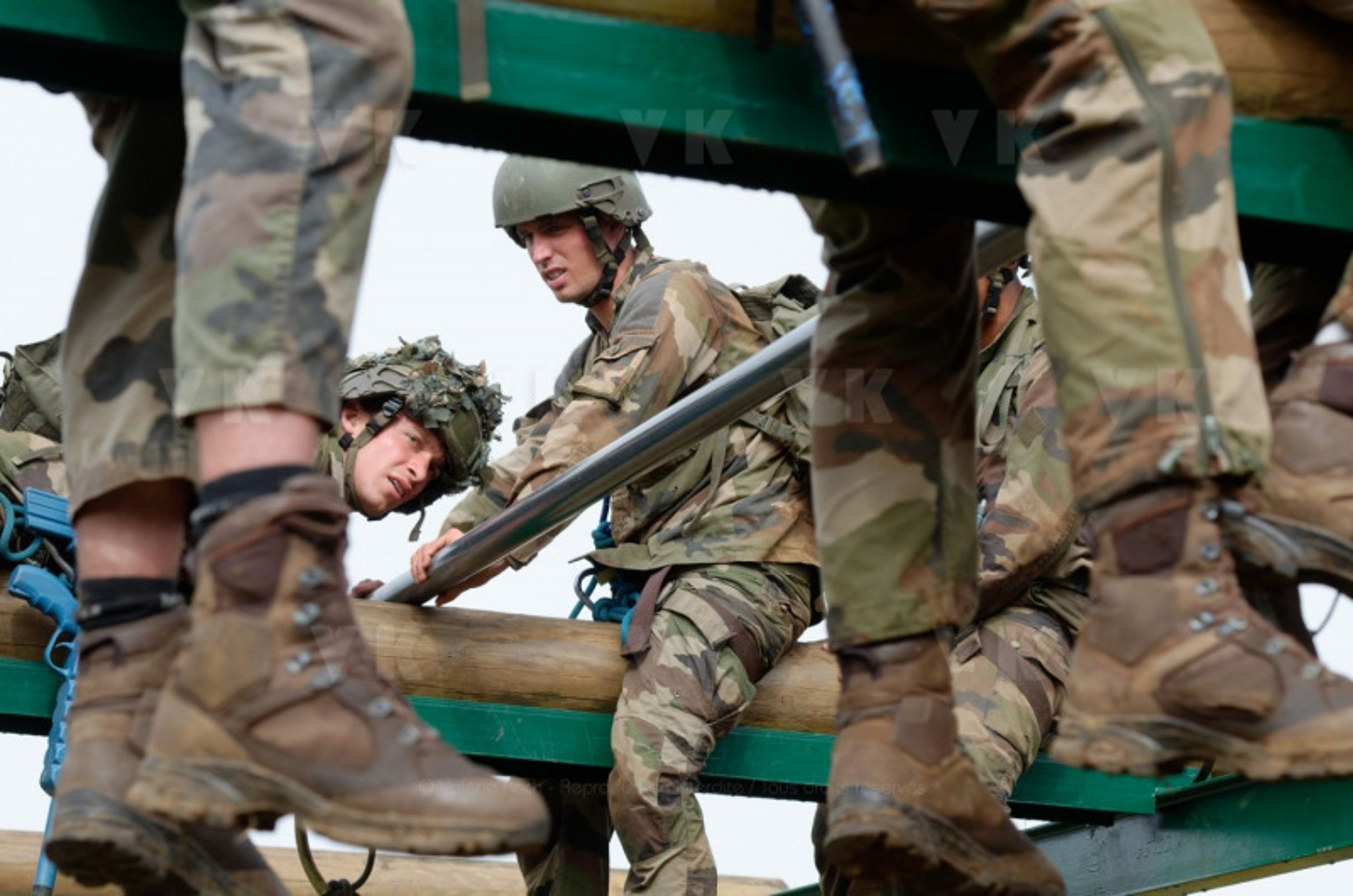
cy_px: 448
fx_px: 4220
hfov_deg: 18.2
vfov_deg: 12.1
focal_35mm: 112
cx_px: 676
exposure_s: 1/500
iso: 200
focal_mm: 75
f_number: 5.6
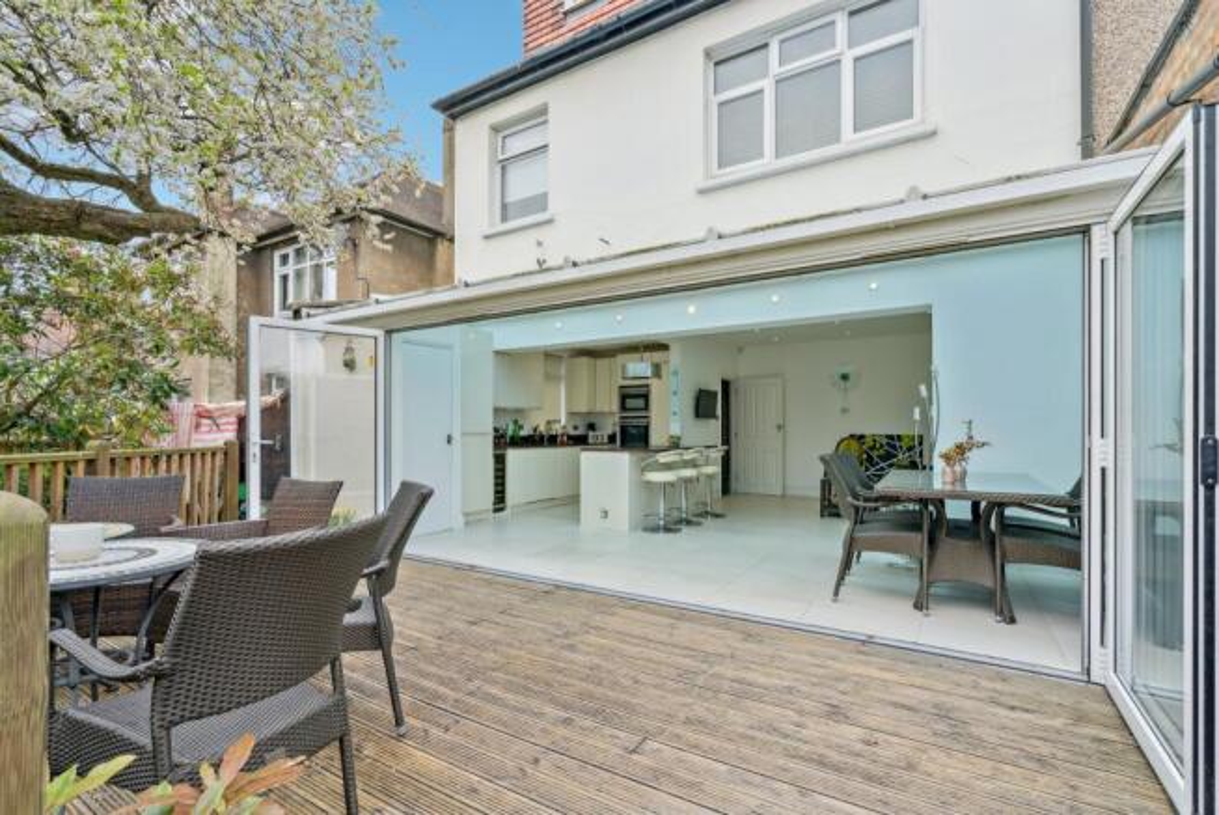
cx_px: 610
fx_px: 542
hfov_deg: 96.7
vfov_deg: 73.8
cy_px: 408
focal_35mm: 16
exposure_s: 1/200
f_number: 8
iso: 400
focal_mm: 16
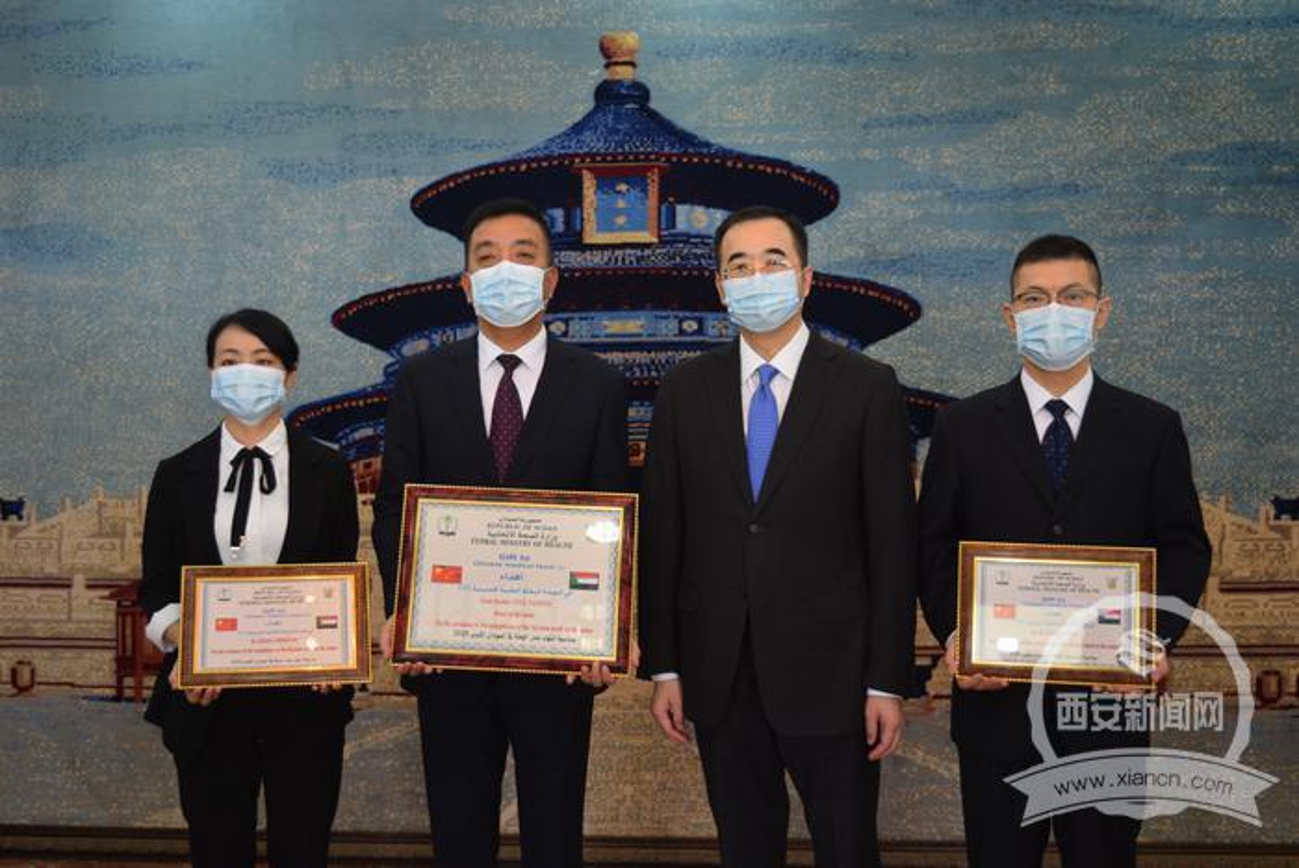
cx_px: 650
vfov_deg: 30.9
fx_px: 1571
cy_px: 434
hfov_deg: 44.9
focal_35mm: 44
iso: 500
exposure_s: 1/60
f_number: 4.2
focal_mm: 29
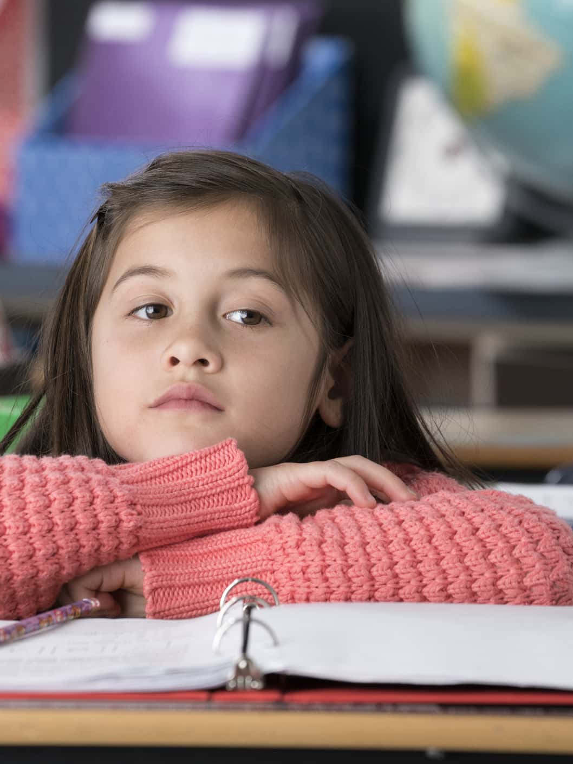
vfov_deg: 6.9
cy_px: 382
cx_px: 232
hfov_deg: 5.1
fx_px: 6379
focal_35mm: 289
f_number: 7.1
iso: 1600
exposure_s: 1/250
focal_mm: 200
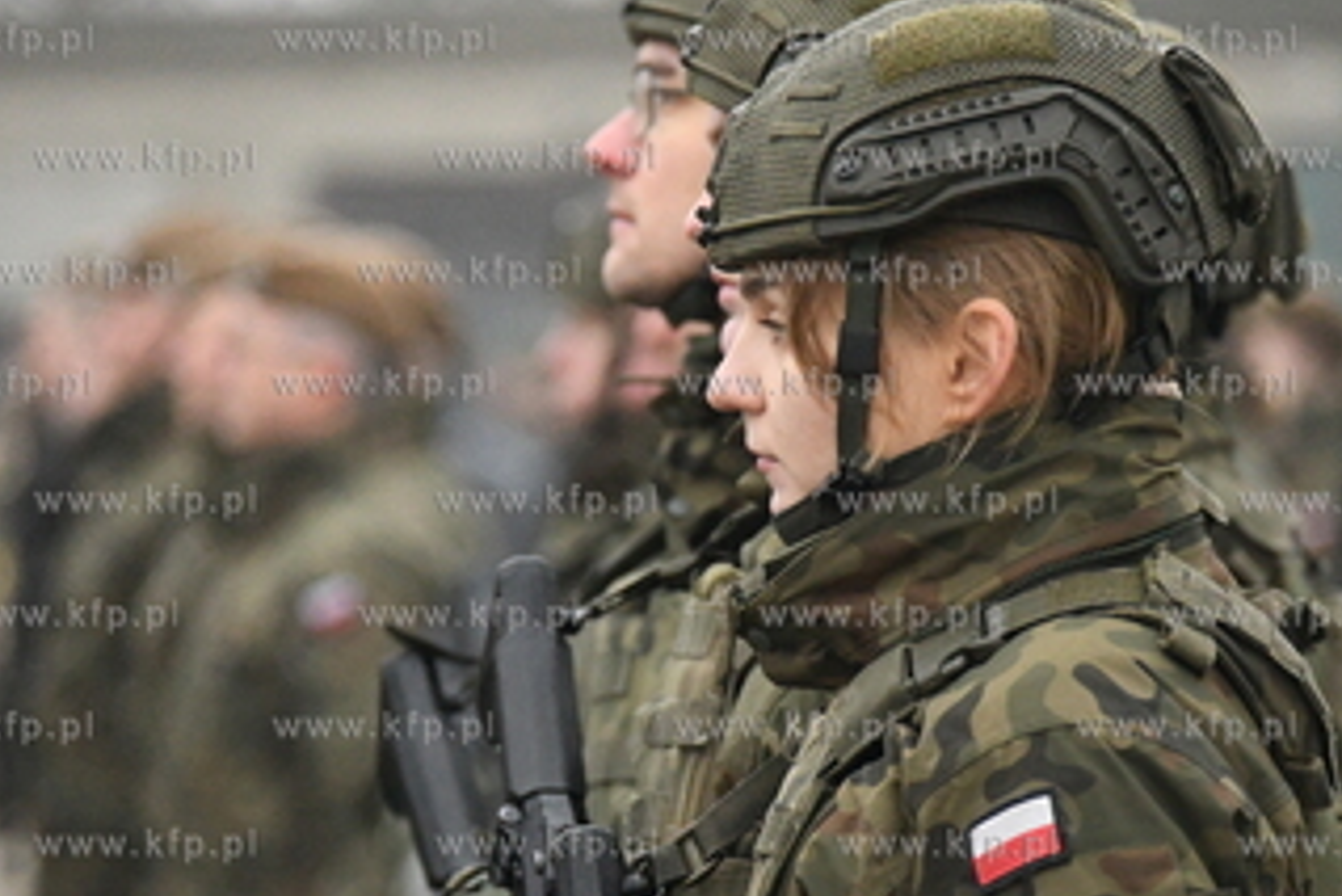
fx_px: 16111
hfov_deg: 4.8
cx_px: 694
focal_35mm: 432
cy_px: 557
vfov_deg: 3.2
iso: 12800
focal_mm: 230
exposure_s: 1/3200
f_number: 5.6
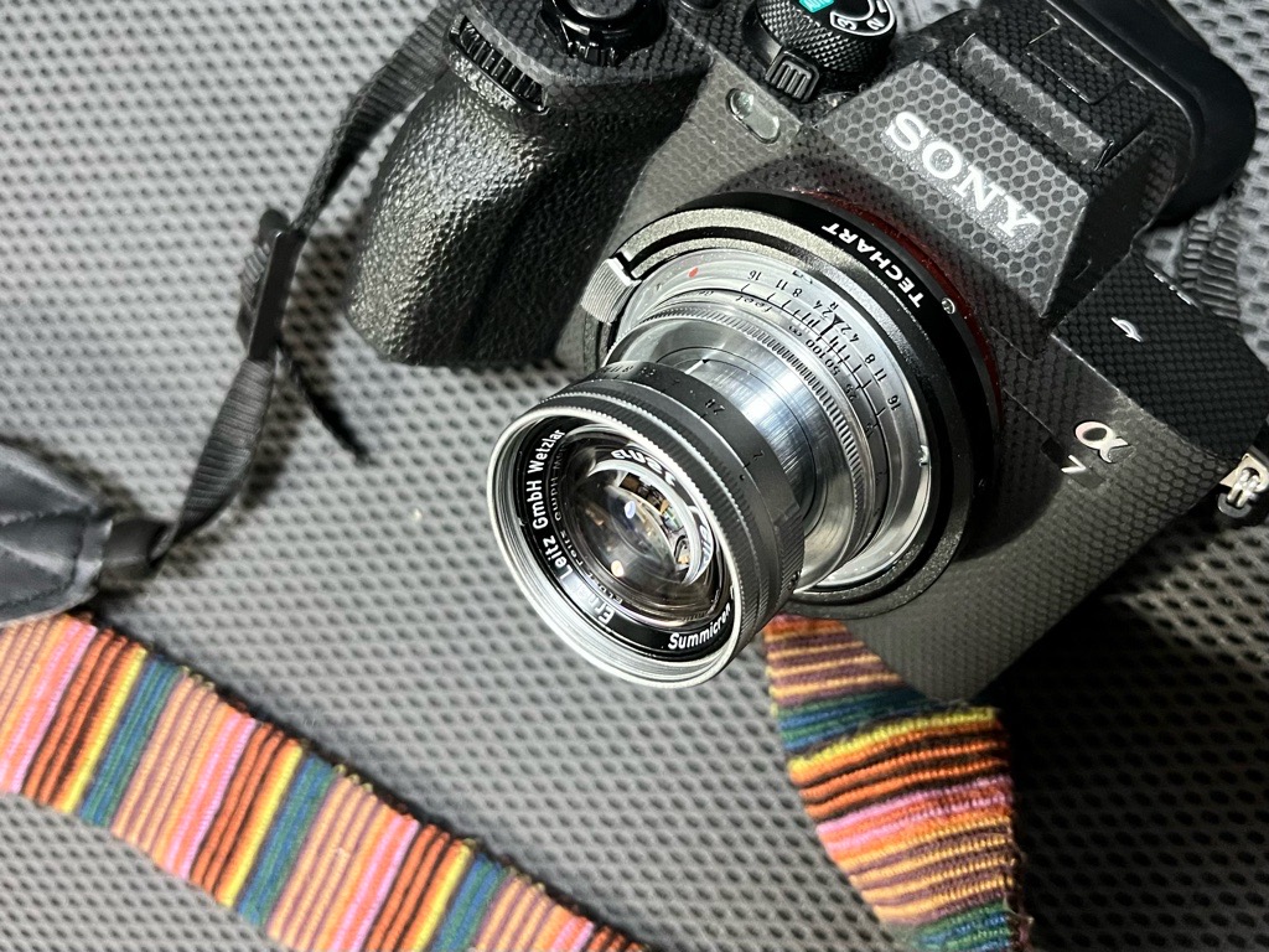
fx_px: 953
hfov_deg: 67.3
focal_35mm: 26
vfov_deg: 53.1
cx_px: 634
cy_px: 476
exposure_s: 1/33
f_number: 1.5
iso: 500
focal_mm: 5.7
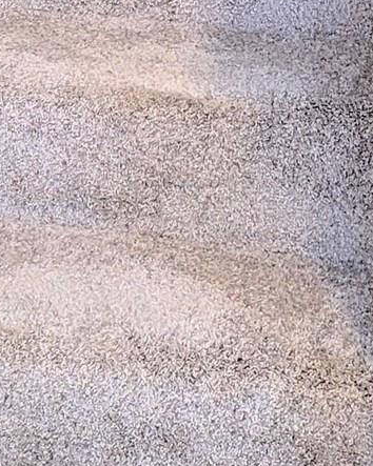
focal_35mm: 132
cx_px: -93
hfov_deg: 11.4
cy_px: -313
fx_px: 1823
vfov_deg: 13.4
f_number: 1.8
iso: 200
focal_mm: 5.4
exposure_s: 1/60
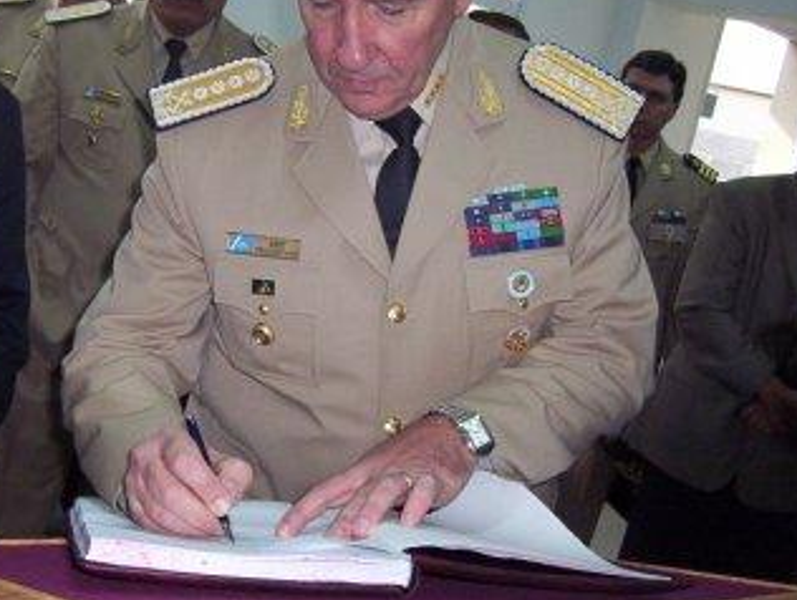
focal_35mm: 55
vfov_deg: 26.5
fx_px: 1268
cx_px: 281
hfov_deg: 34.6
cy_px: 227
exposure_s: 1/60
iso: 140
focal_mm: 5.26
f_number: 3.84
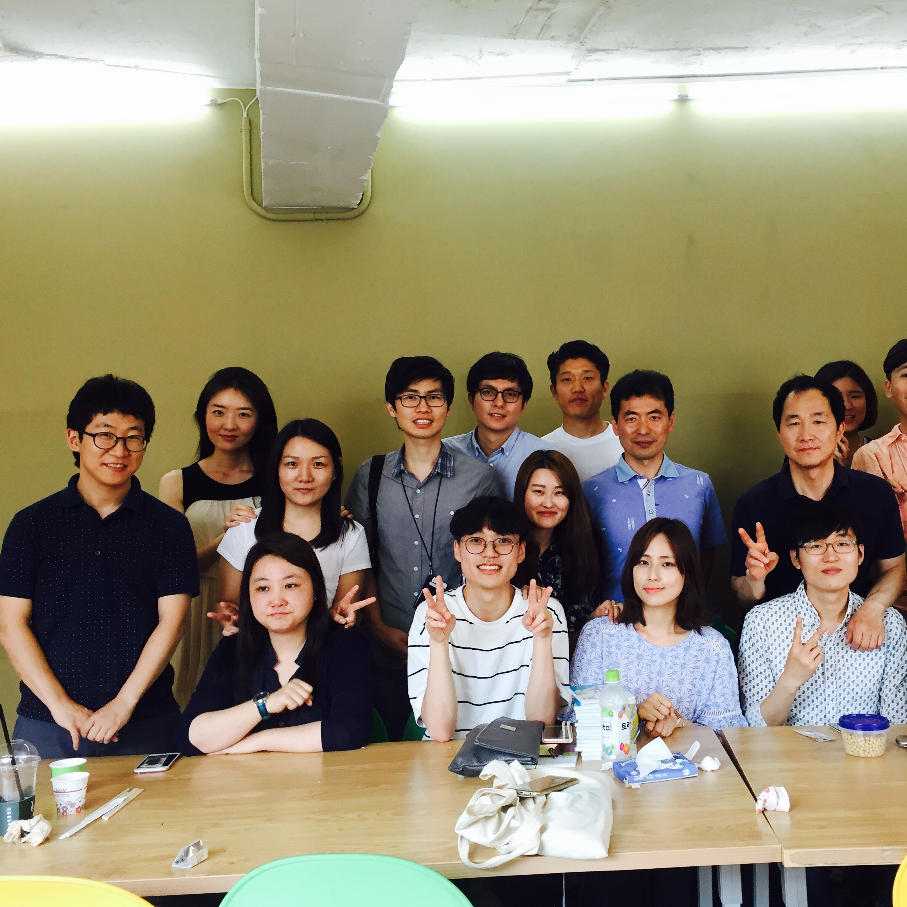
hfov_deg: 46.4
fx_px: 1038
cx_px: 614
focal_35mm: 35
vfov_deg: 47.2
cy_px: 458
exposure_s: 1/30
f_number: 2.2
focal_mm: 4.15
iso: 32
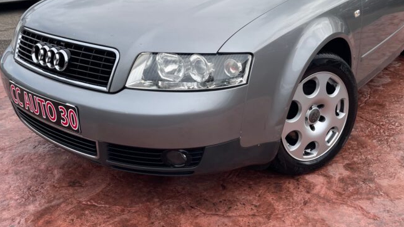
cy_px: 60
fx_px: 375
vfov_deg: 33.1
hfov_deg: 56.6
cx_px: 218
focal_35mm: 35
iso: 32
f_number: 1.6
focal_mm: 5.1
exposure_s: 1/679
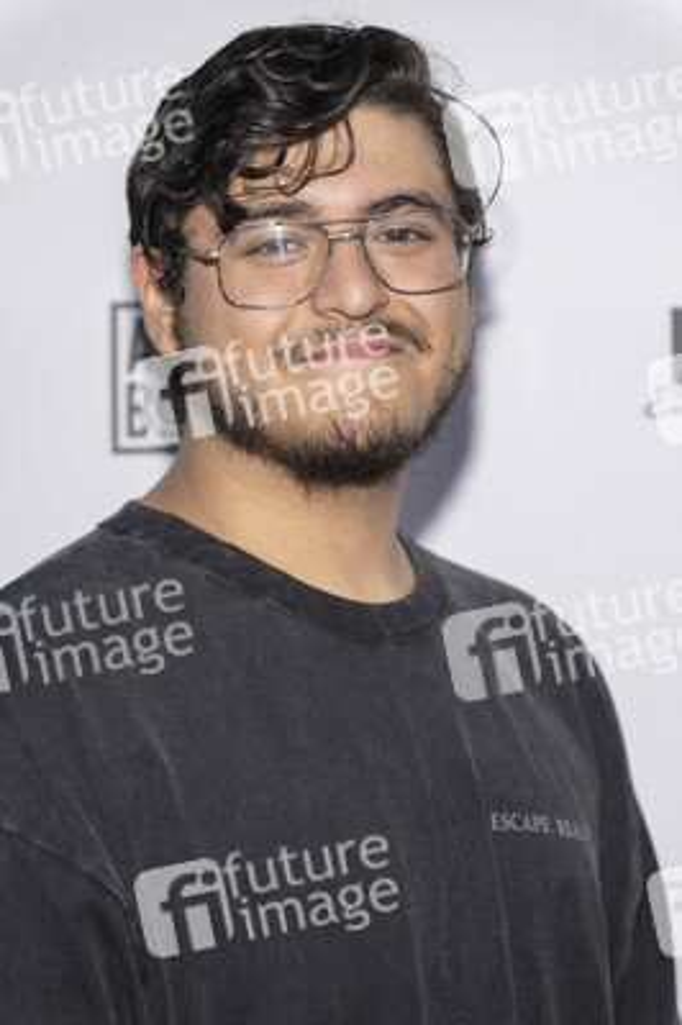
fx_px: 3416
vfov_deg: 17.1
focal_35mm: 120
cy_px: 512
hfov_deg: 11.4
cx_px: 341
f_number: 5.6
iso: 800
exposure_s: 1/200
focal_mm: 120
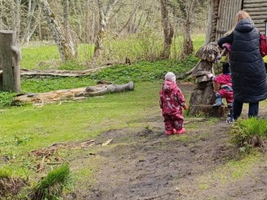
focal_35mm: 58
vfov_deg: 24.7
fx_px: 447
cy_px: 29
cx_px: 274
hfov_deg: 30.6
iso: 50
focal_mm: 4.71
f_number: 1.7
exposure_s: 1/235
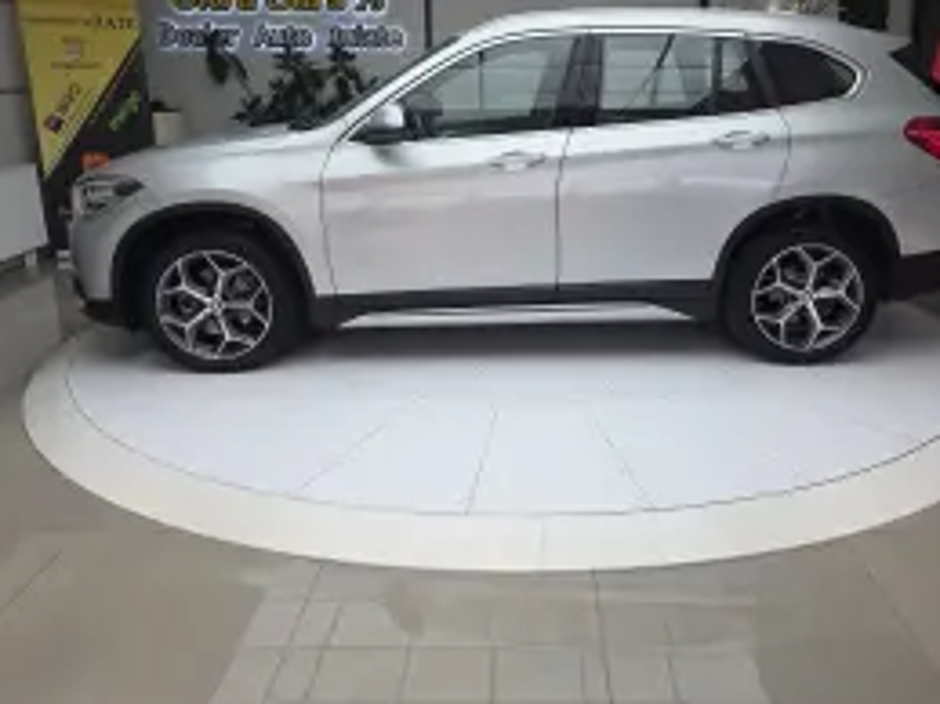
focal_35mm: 32
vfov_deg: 44.0
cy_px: 301
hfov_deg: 56.7
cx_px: 530
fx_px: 869
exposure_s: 1/128
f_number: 1.7
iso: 12
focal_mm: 6.25
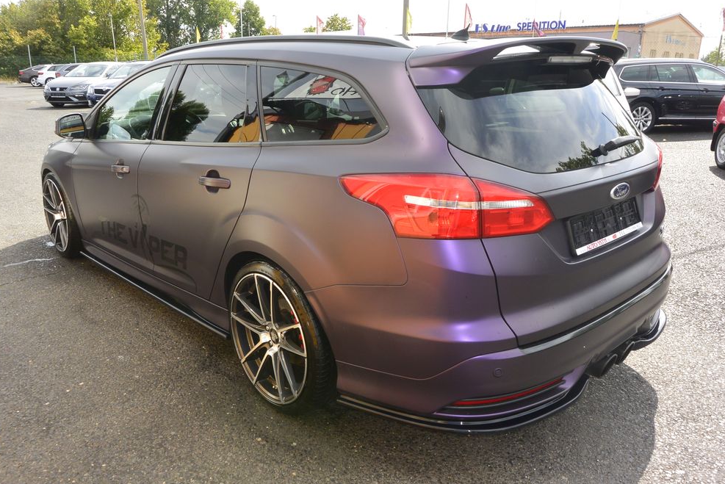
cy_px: 243
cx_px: 366
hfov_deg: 65.4
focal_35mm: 28
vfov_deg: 46.4
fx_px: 564
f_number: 6.3
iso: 160
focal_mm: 10
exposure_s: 1/250
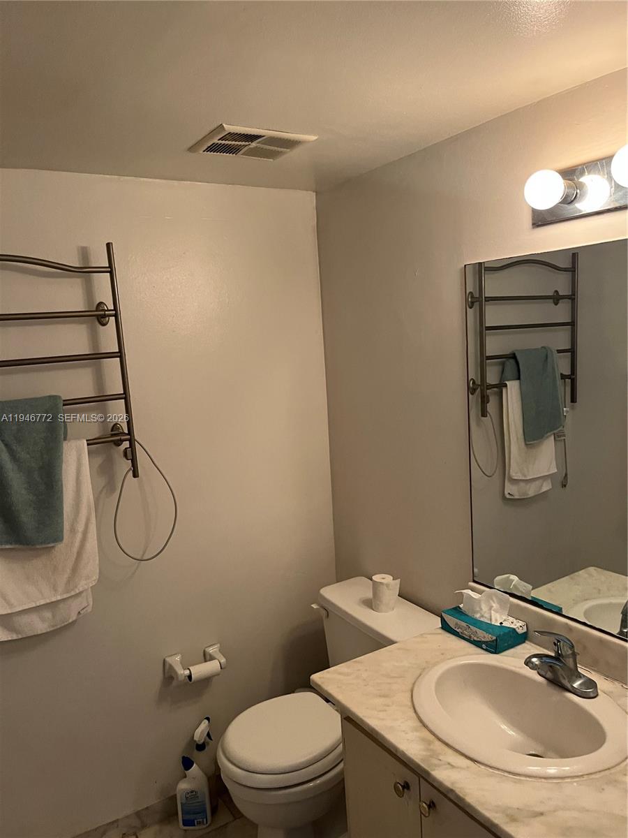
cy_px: 419
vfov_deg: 67.3
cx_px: 314
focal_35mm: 26
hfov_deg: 53.1
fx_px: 629
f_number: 1.6
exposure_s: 1/60
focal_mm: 5.1
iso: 250
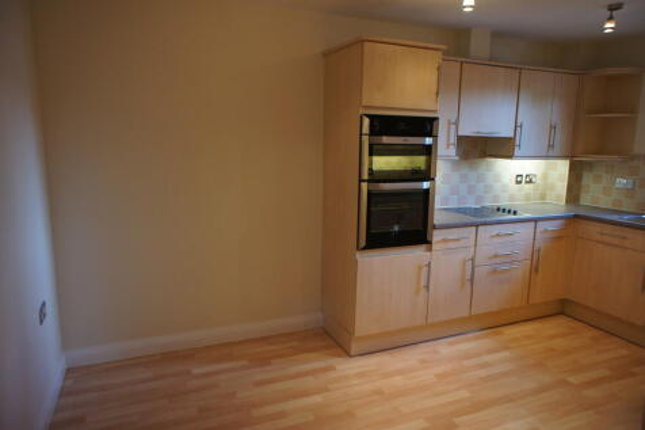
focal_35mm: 24
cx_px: 322
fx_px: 430
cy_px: 215
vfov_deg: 53.1
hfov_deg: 73.8
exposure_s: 1/40
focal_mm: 16
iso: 200
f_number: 3.5
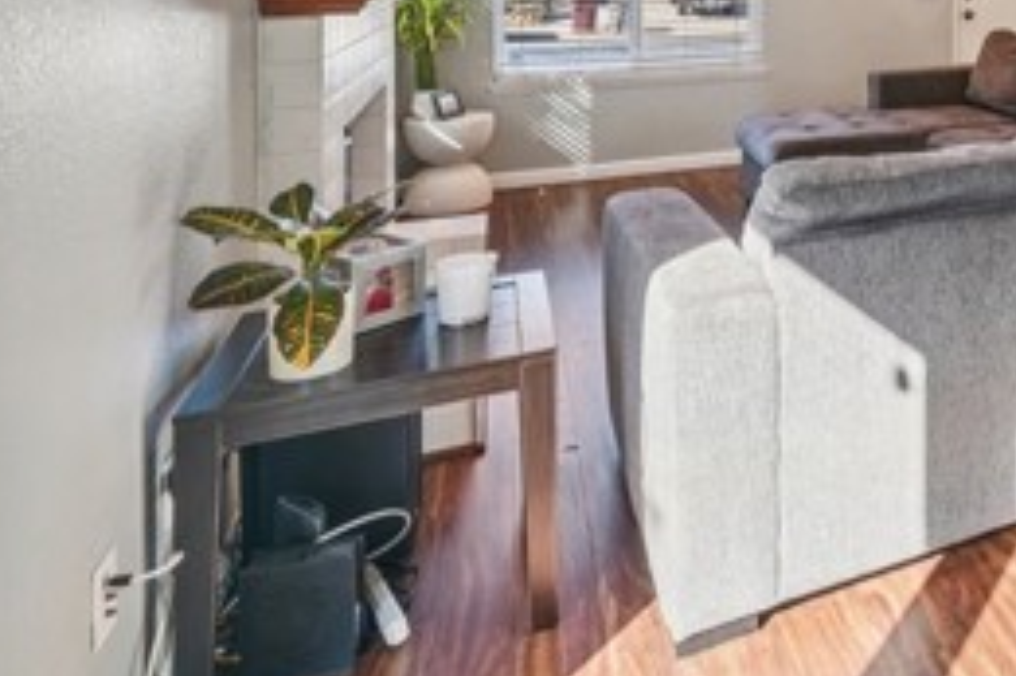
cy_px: -78
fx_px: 903
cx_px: 1024
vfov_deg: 34.9
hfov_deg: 48.1
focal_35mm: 32
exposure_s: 1/25
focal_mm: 13
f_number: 8
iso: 400
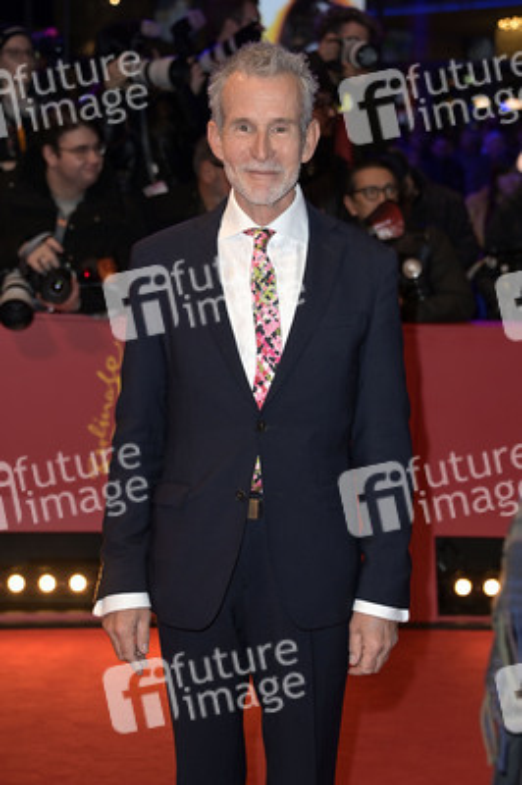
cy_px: 392
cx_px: 261
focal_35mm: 78
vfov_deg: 26.0
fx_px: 1699
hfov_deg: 17.5
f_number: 5
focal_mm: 78
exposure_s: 1/250
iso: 800
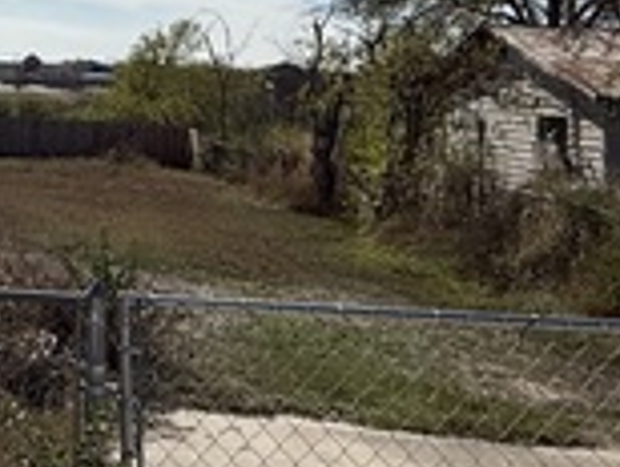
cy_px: 12
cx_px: -129
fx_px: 1040
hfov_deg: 28.7
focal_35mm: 58
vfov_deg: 24.3
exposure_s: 1/6803
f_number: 2.2
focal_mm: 2.22
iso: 50
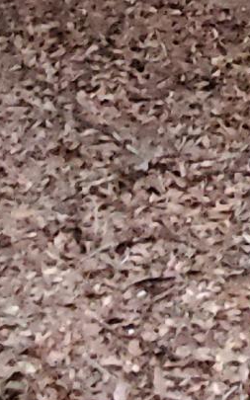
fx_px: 1112
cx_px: 165
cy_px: -264
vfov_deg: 17.5
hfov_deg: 12.8
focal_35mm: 102
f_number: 2.2
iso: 1600
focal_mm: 1.8
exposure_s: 1/9
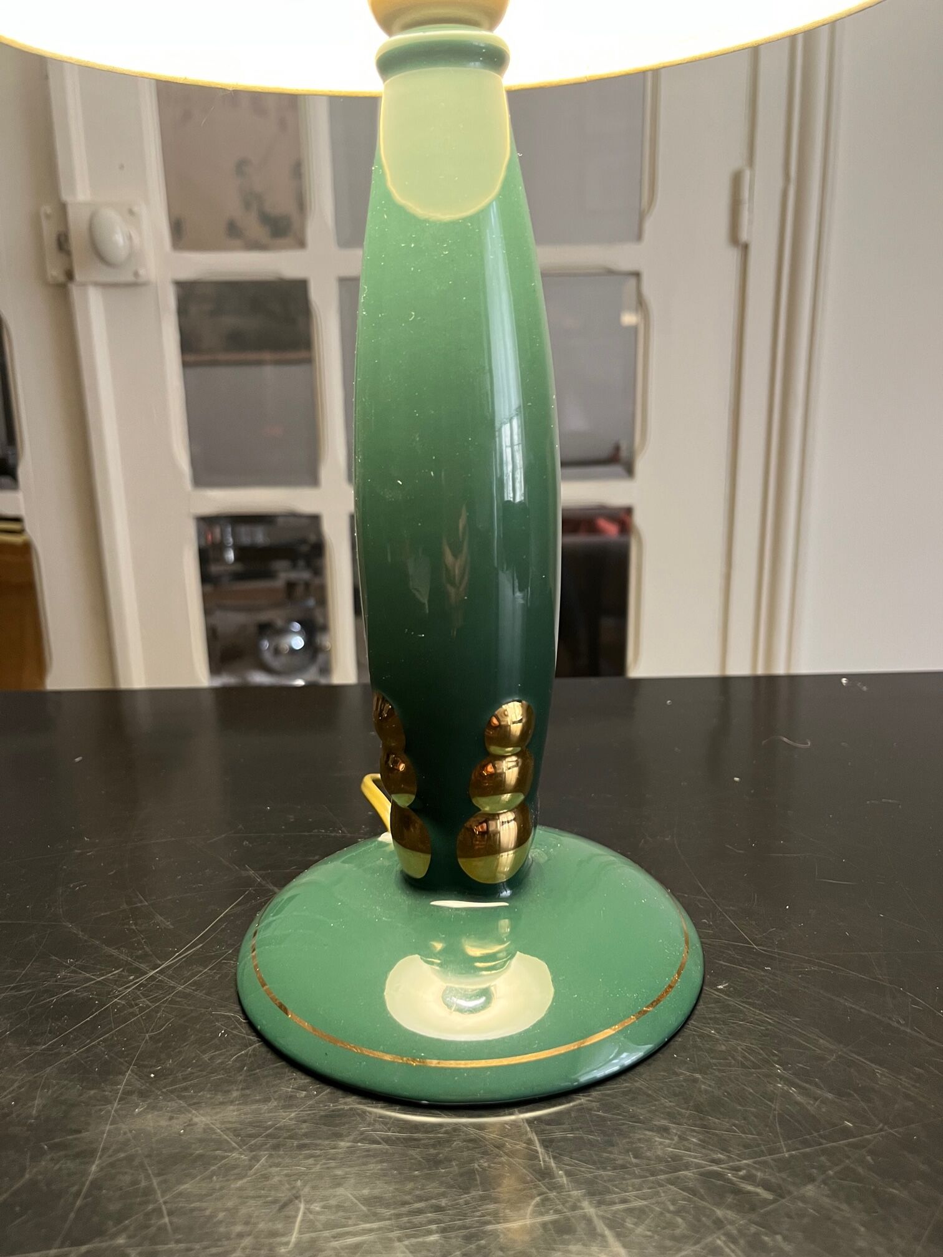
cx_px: 472
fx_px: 944
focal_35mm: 26
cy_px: 628
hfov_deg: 53.1
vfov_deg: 67.3
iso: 200
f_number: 1.6
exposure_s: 1/50
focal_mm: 5.1
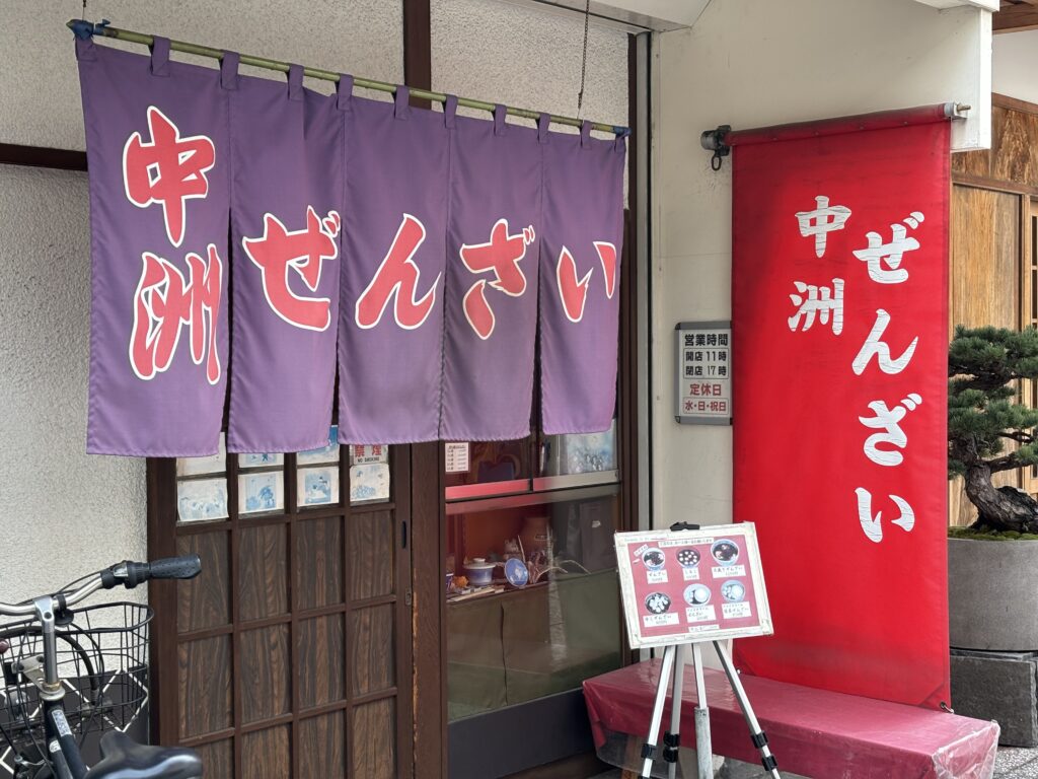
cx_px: 519
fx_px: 1559
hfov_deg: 36.8
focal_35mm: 52
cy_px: 390
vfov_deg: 28.0
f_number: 1.6
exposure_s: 1/145
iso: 50
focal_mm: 5.96
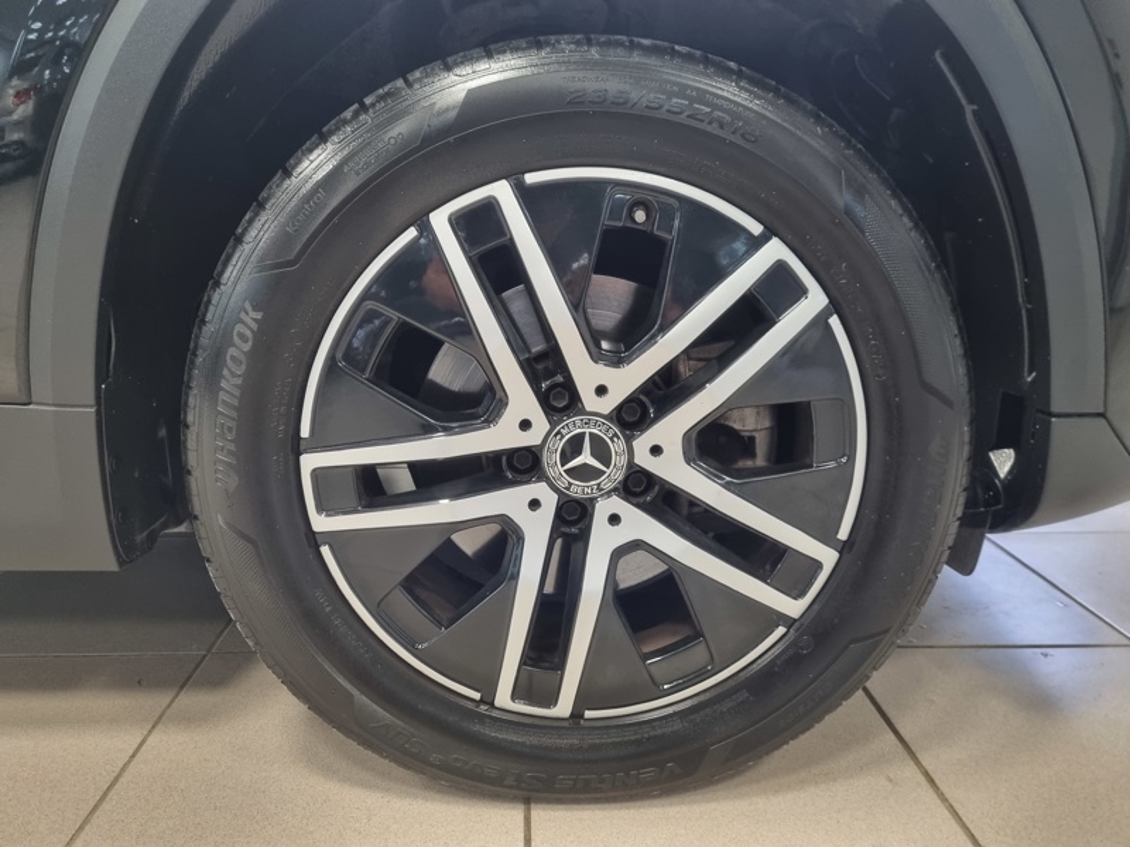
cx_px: 565
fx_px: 849
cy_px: 424
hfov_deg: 67.3
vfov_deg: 53.1
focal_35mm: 26
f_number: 1.8
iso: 400
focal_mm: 5.4
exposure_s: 1/50
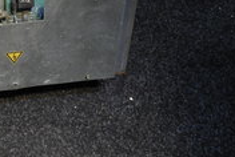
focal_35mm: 59
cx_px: -4
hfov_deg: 31.2
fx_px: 386
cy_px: -37
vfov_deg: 21.3
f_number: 3.3
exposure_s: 1/15
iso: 400
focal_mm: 4.5
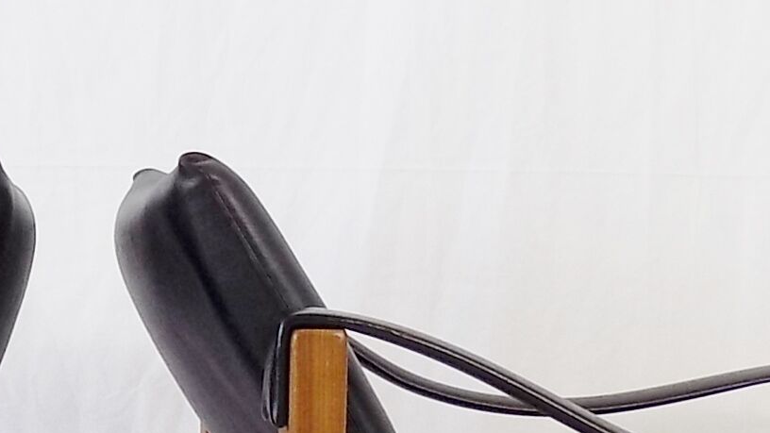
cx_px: 68
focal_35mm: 112
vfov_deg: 10.6
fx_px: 2287
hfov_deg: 18.8
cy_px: 558
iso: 80
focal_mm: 4
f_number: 3.1
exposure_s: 1/40
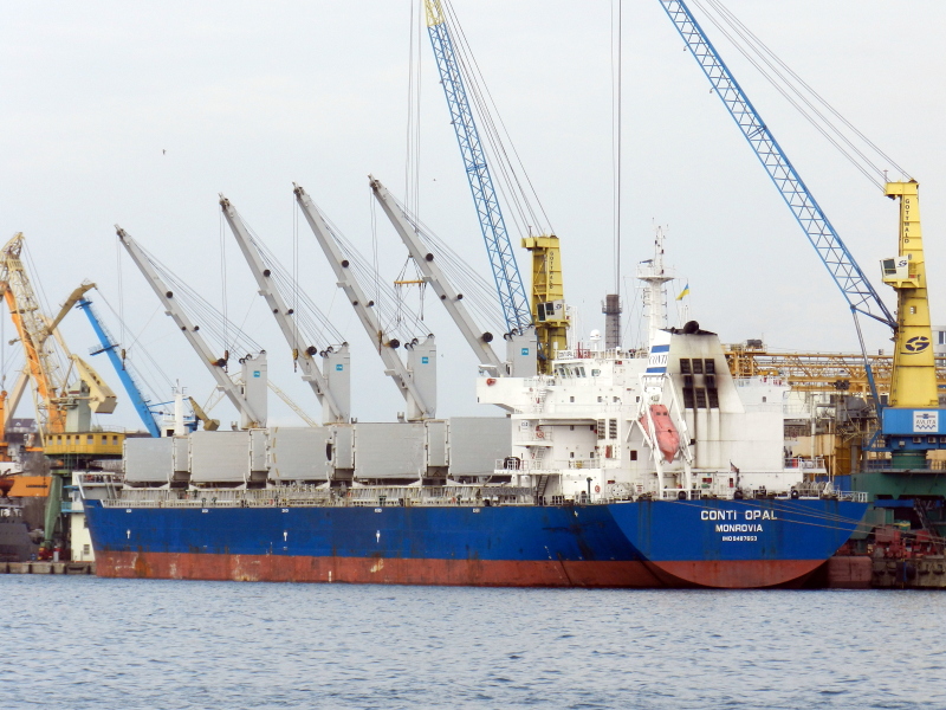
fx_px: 5220
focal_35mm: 191
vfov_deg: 7.8
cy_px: 355
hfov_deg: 10.4
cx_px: 473
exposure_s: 1/250
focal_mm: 34
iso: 160
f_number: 5.5
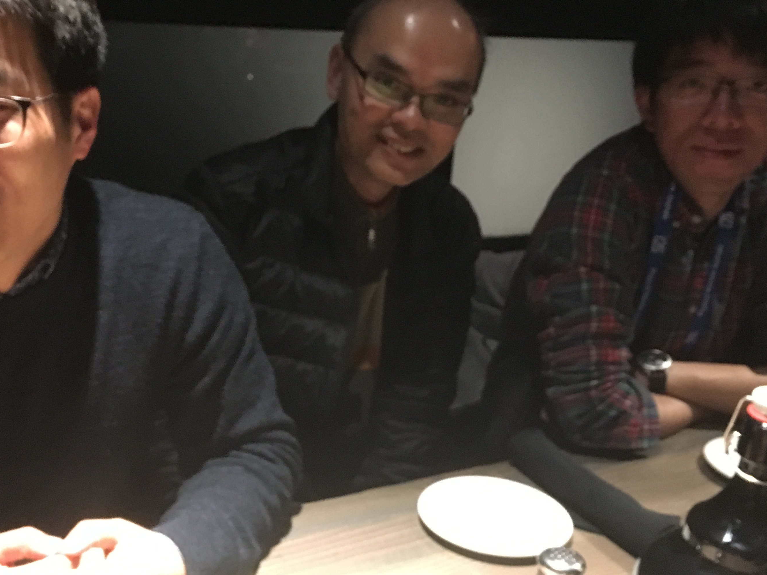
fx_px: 975
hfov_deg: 42.8
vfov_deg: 32.9
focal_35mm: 44
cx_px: 317
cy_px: 310
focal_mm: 4.15
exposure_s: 1/15
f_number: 2.2
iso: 640
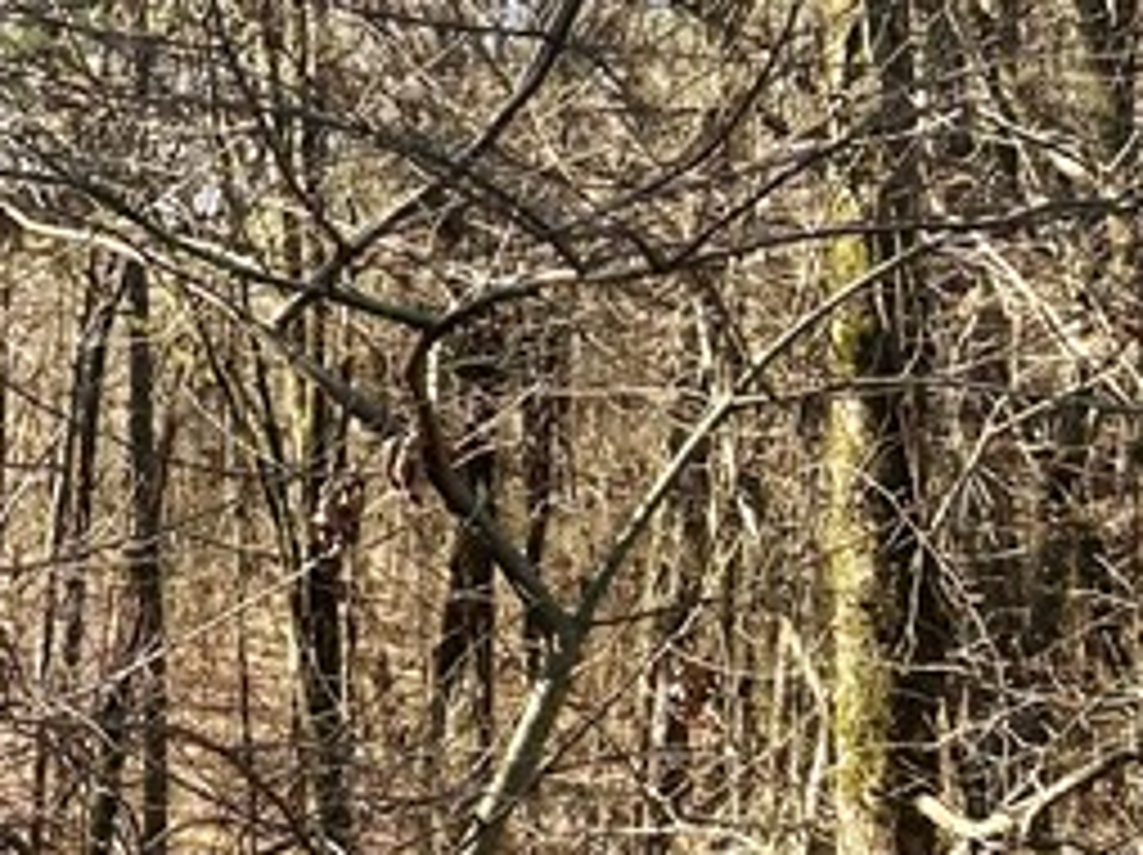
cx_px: -576
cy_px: 261
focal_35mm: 105
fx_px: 3464
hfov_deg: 17.0
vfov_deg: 14.0
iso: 50
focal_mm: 5.7
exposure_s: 1/700
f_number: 1.5
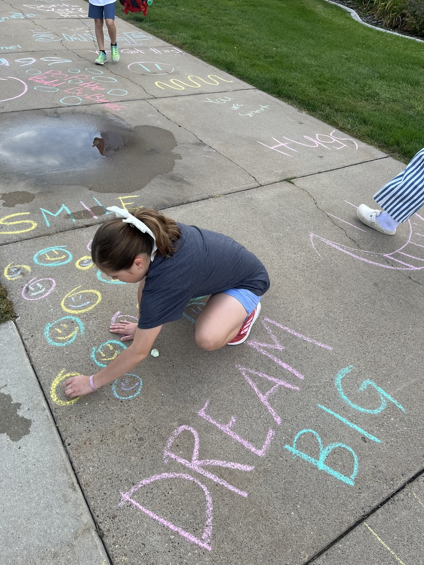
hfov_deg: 53.1
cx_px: 212
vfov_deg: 67.3
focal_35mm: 26
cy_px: 282
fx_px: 425
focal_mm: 5.1
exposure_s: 1/192
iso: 40
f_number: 1.6
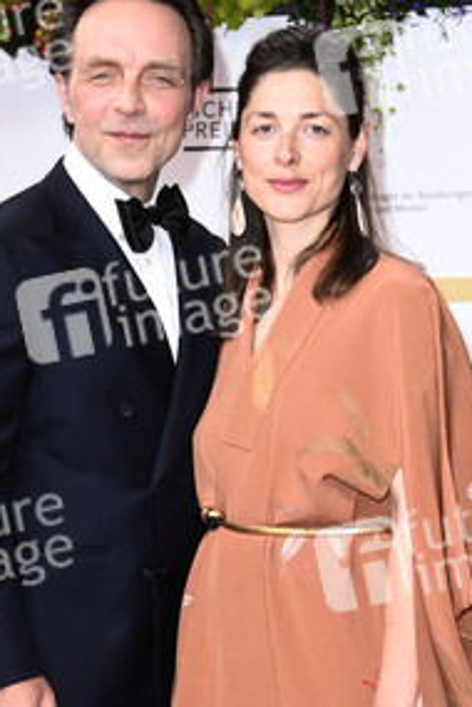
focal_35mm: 115
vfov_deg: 17.8
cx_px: 216
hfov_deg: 11.9
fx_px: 2261
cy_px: 429
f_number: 5.6
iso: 640
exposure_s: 1/250
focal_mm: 82
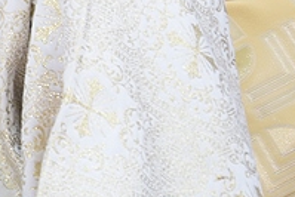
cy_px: -100
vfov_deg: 3.7
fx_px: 3001
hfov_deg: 5.3
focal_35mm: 366
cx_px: -612
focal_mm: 38
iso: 200
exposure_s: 1/100
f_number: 5
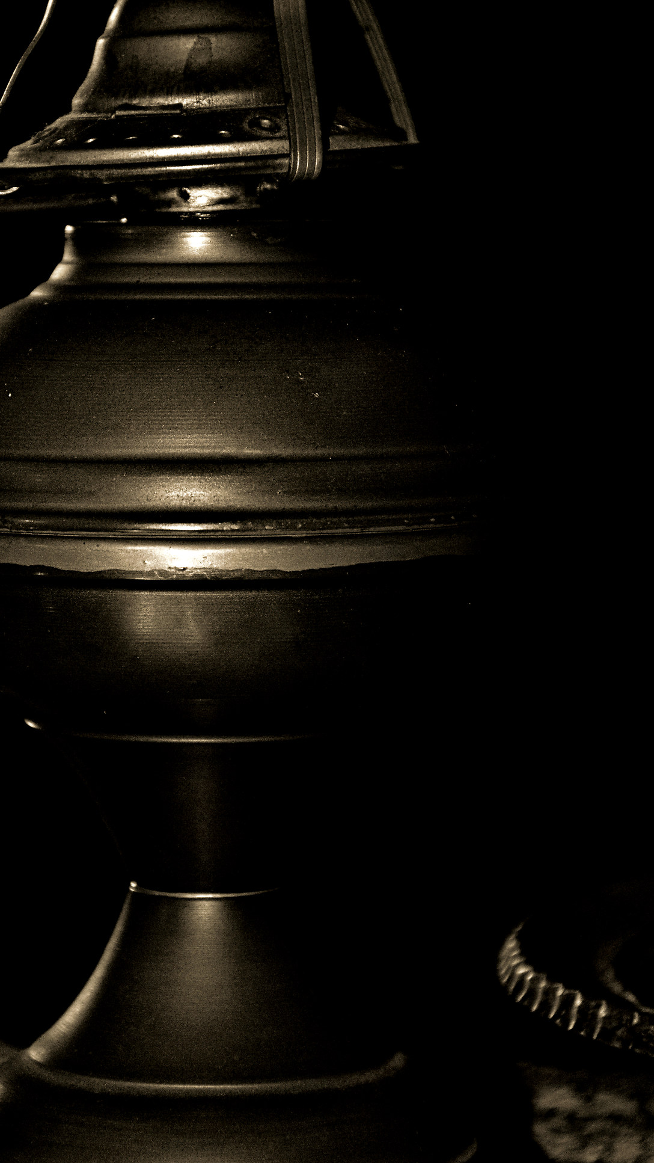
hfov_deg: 7.8
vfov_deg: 13.8
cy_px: 464
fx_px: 4809
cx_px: 192
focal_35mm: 156
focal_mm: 80
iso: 800
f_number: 5.3
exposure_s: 1/200
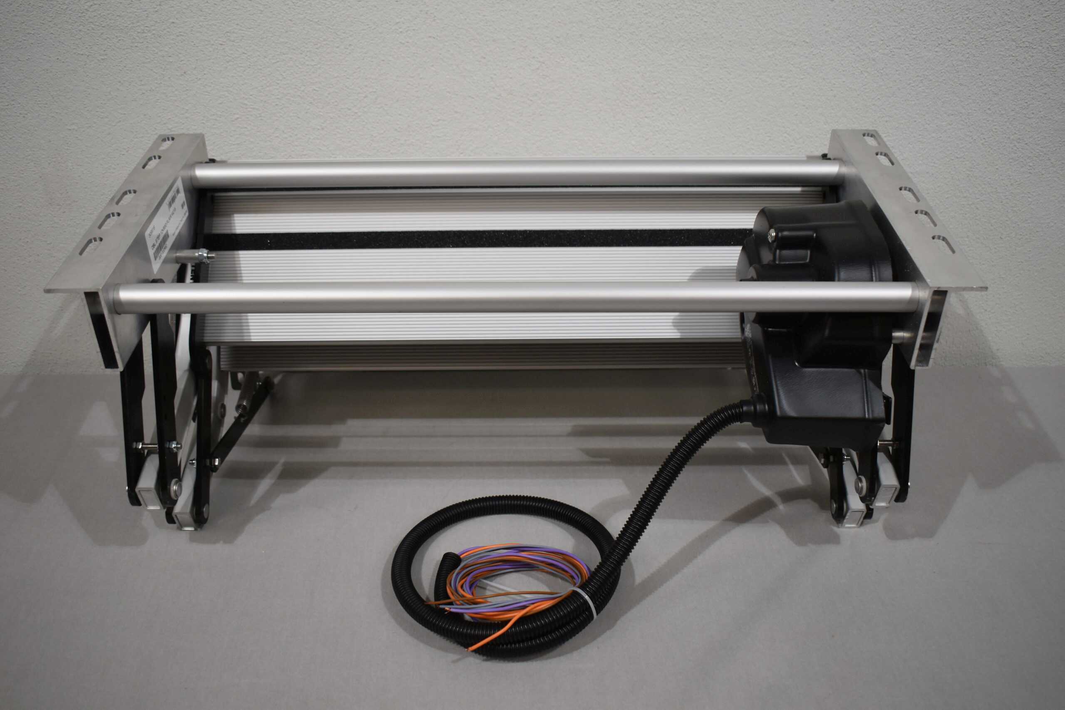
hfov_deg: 55.1
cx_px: 532
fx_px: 1021
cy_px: 355
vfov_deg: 38.4
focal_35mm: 34
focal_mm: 23
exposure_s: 1/250
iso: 500
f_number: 3.8
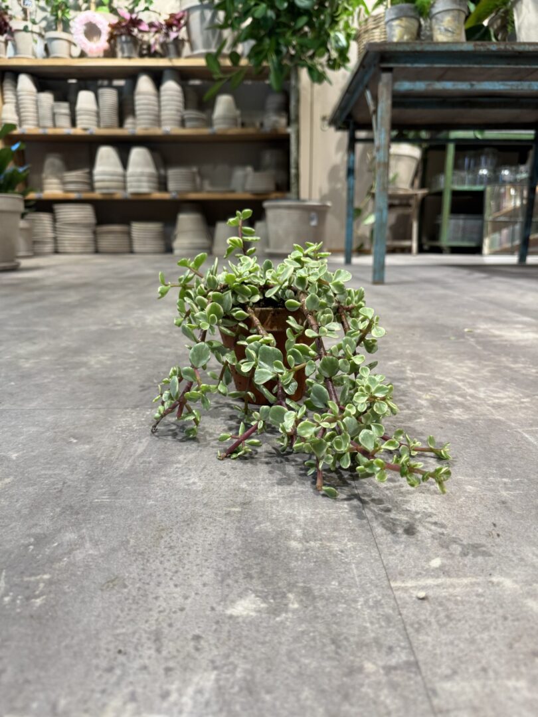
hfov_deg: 56.8
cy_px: 358
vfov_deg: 71.6
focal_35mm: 24
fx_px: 497
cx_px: 269
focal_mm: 6.76
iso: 125
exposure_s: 1/100
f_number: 1.78
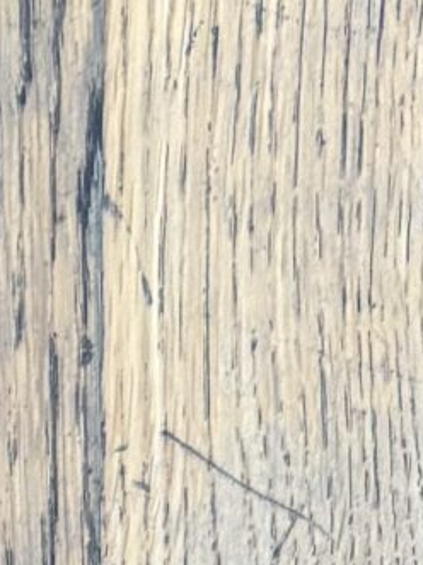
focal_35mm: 201
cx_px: -730
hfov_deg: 6.8
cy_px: 1528
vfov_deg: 8.6
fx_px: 3277
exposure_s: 1/60
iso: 500
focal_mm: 5.96
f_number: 1.6
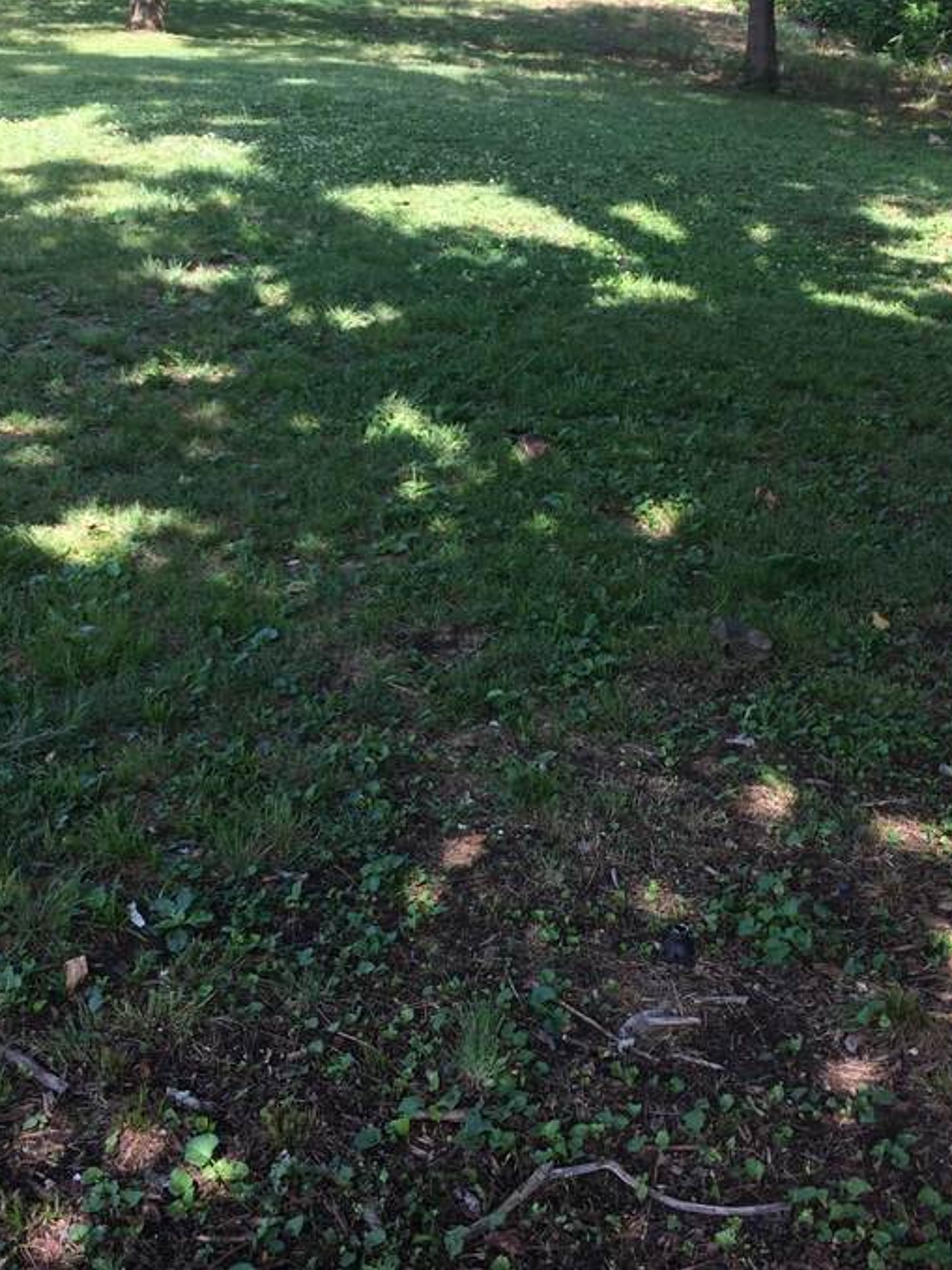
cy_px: 554
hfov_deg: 35.1
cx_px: 484
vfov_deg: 45.7
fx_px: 1504
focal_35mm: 41
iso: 32
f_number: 2.2
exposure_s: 1/348
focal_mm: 4.15
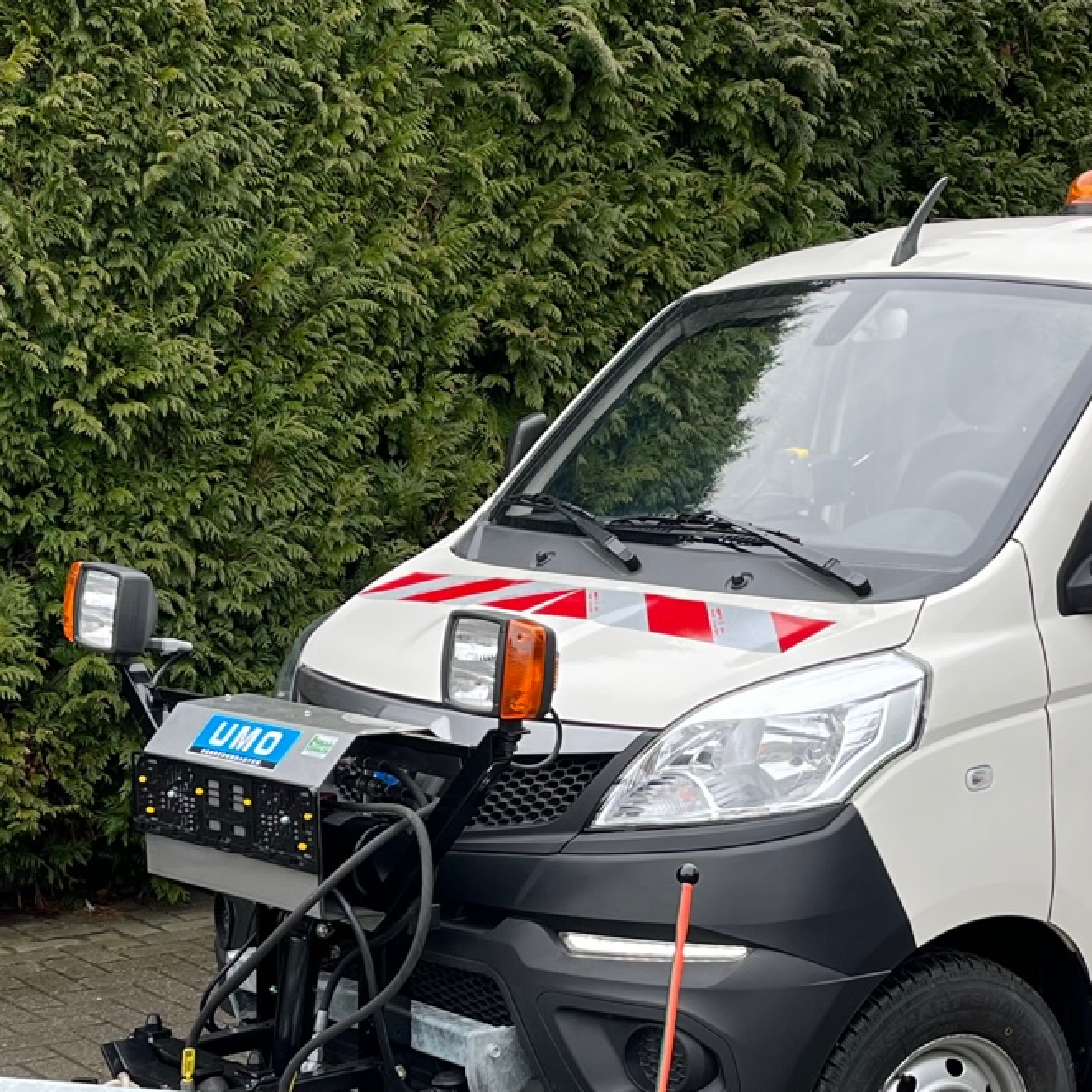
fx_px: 2498
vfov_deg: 24.5
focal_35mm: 70
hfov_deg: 24.5
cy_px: 741
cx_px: 729
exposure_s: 1/281
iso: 40
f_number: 1.6
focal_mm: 5.1
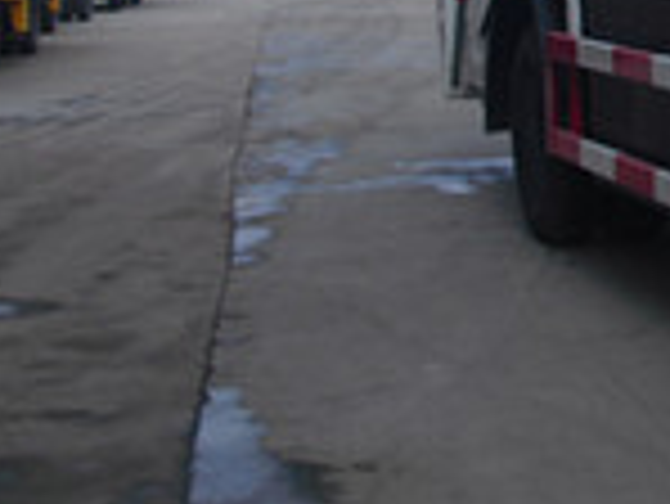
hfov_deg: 15.5
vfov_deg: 11.7
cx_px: 872
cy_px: -268
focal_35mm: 121
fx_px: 2344
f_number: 7.8
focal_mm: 6.3
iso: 64
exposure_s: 1/100
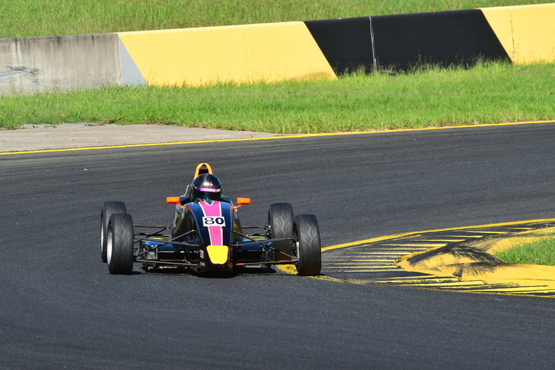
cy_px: 185
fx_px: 6242
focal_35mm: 405
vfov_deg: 3.4
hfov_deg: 5.1
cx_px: 278
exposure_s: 1/640
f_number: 11
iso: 500
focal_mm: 270
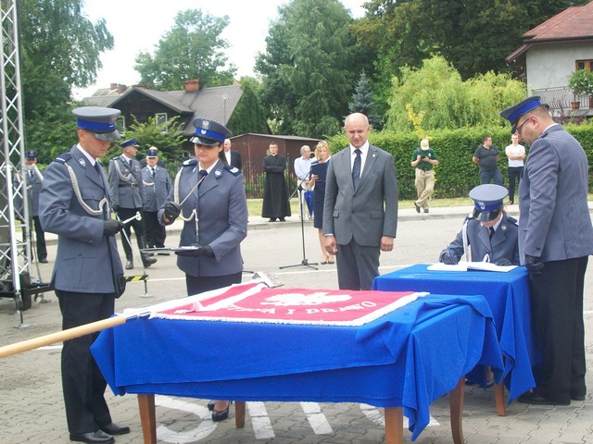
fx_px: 959
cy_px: 222
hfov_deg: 34.3
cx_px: 296
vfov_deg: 26.1
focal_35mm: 56
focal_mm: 9.4
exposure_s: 1/200
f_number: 3.3
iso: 64
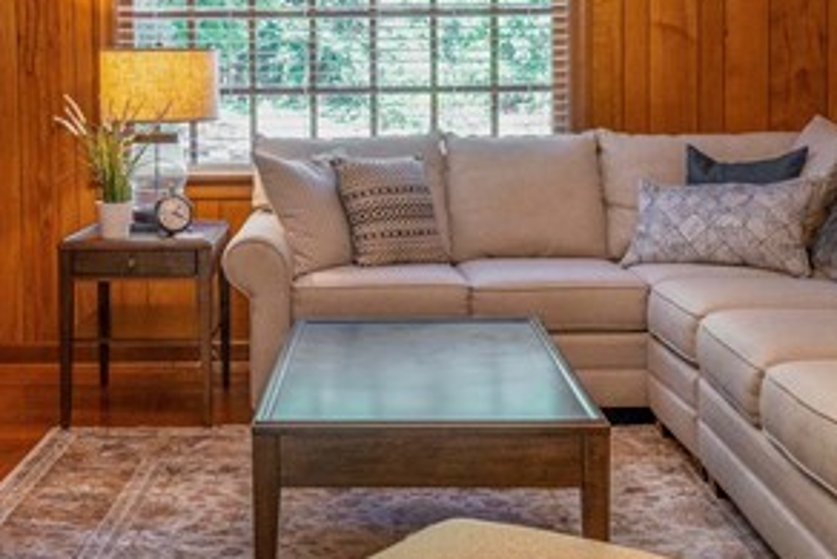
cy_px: 145
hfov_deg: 38.0
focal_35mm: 52
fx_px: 1210
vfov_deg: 25.7
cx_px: 338
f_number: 8
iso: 125
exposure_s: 1/30
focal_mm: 14
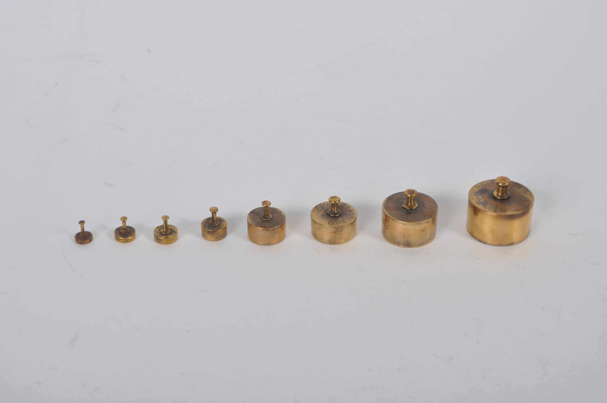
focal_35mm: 68
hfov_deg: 29.9
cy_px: 202
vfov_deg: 20.1
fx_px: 1137
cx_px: 304
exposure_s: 1/125
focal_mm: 45
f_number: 9
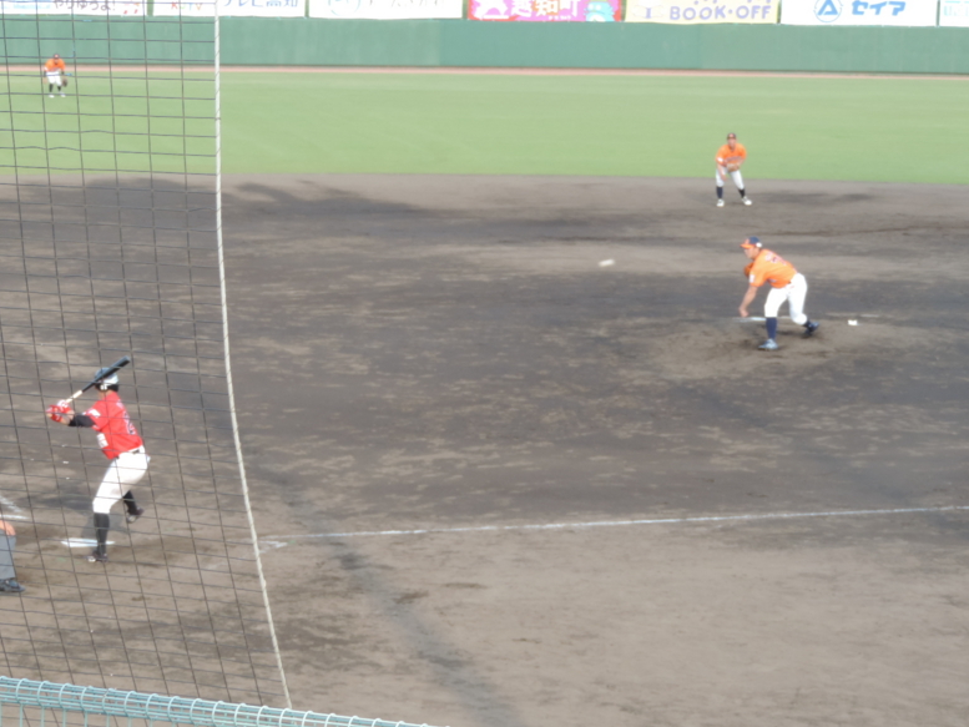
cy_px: 357
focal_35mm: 139
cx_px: 484
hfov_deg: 14.2
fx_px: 3892
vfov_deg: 10.7
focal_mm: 24
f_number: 4.3
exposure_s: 1/125
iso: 110
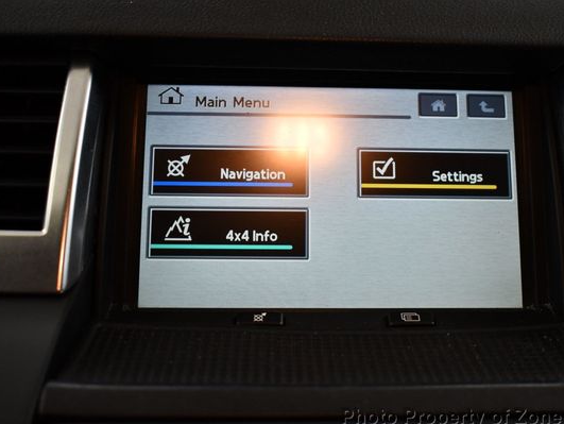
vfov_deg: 28.6
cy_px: 209
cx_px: 328
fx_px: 832
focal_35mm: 51
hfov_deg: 37.4
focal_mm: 22
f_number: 3.8
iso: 800
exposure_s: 1/160
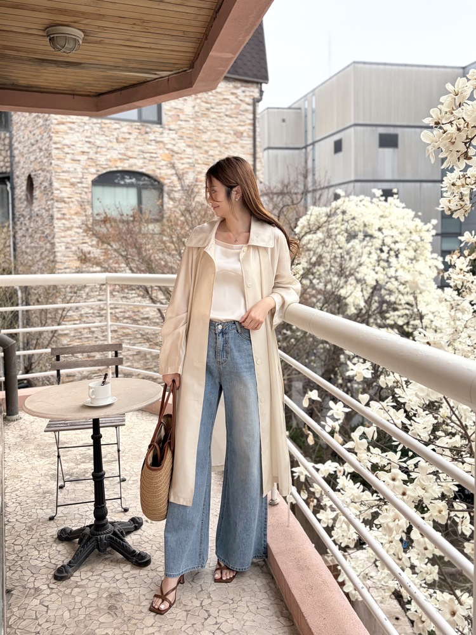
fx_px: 477
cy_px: 318
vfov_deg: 67.3
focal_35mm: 26
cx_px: 238
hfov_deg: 53.1
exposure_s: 1/1420
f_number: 1.6
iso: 64
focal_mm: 5.96
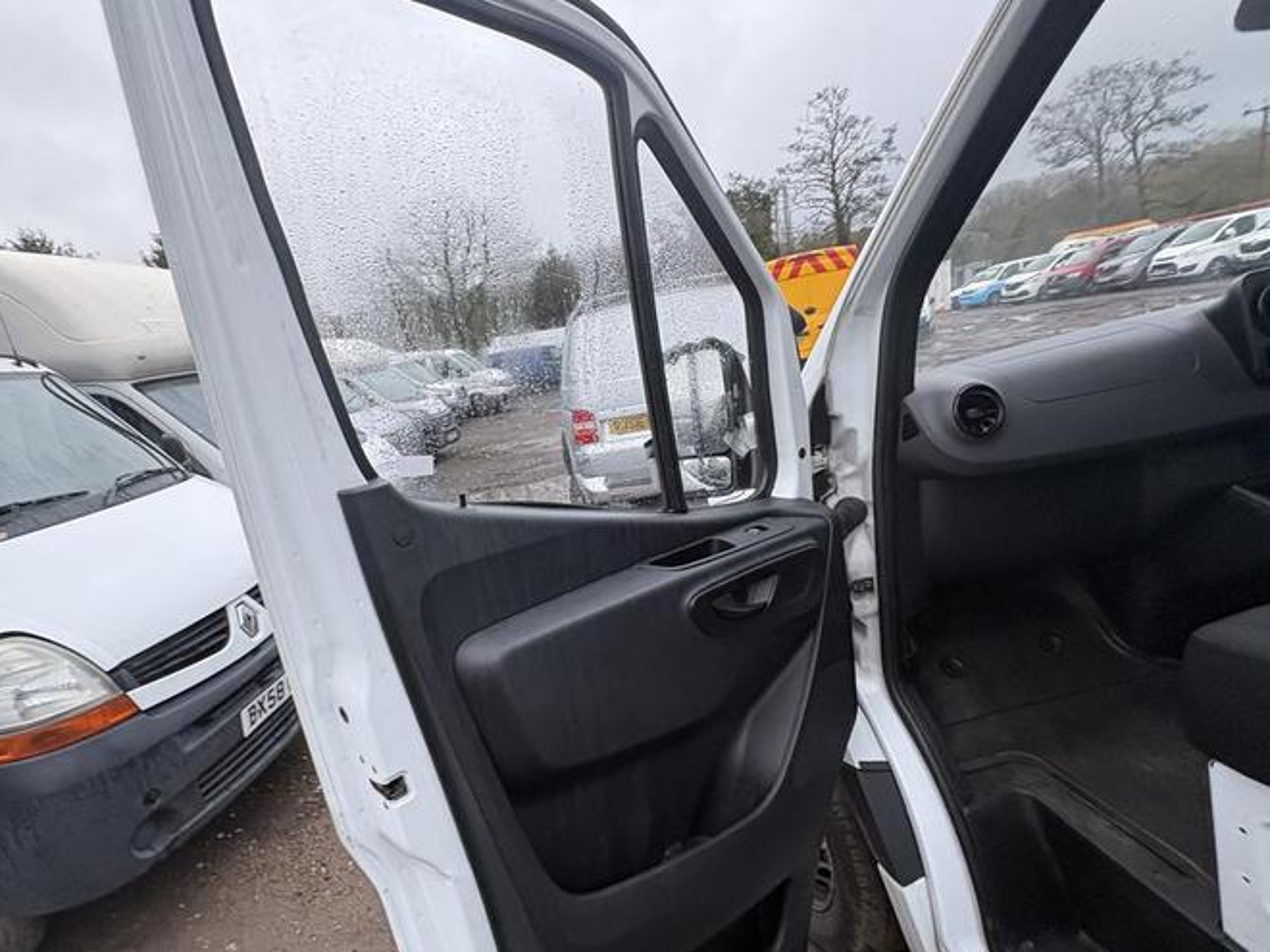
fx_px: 697
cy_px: 550
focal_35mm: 19
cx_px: 516
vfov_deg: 68.3
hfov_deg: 83.8
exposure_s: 1/99
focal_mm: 2.22
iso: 160
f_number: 2.2
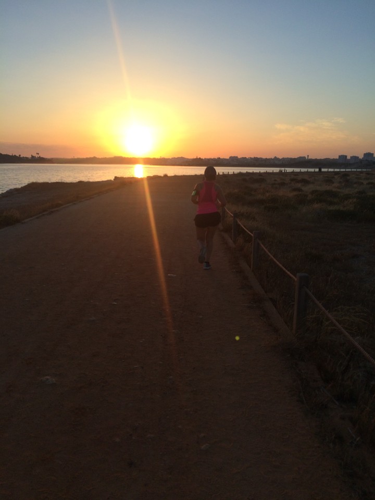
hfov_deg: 48.2
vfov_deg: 61.7
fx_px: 419
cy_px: 250
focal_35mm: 29
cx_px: 188
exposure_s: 1/1001
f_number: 2.2
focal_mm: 4.15
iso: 32
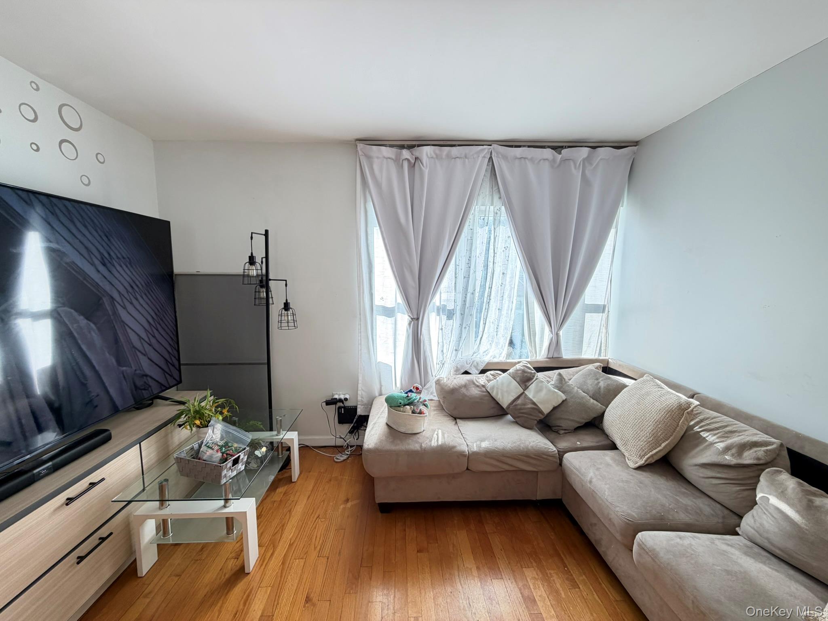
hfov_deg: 102.1
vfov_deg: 85.7
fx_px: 335
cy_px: 310
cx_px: 414
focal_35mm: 14
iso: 100
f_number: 2.2
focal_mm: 2.22
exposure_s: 1/120
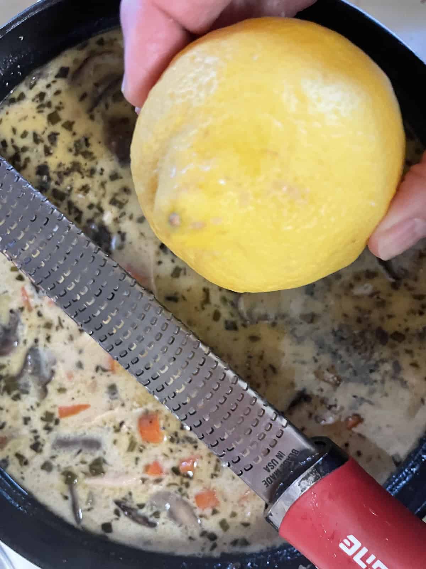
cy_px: 284
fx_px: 427
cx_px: 213
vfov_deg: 67.3
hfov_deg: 53.1
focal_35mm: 26
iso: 500
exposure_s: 1/30
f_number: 1.6
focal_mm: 4.2
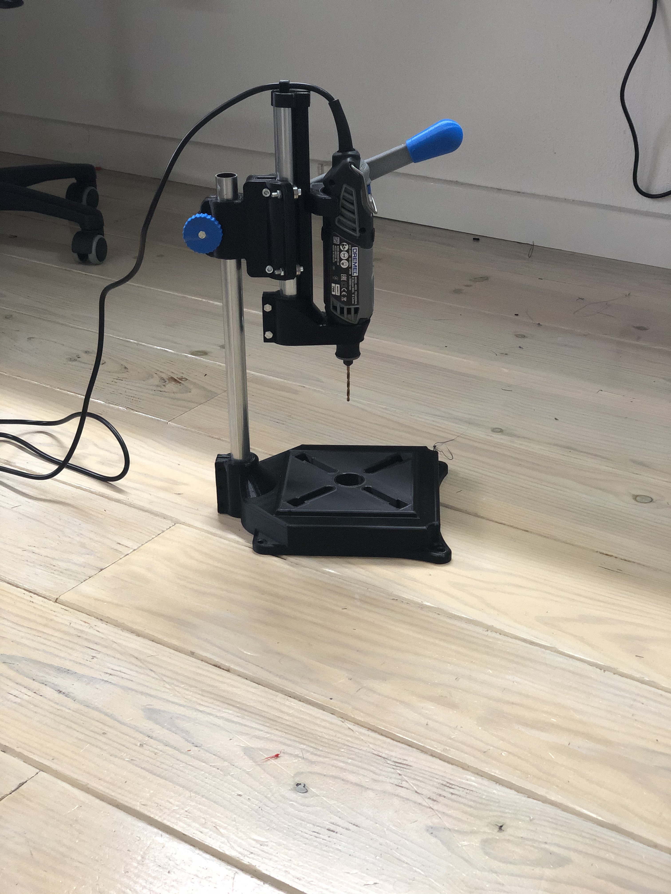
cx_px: 336
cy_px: 447
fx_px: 1344
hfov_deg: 28.0
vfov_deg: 36.8
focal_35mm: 52
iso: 100
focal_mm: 6
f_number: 2.4
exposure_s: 1/50
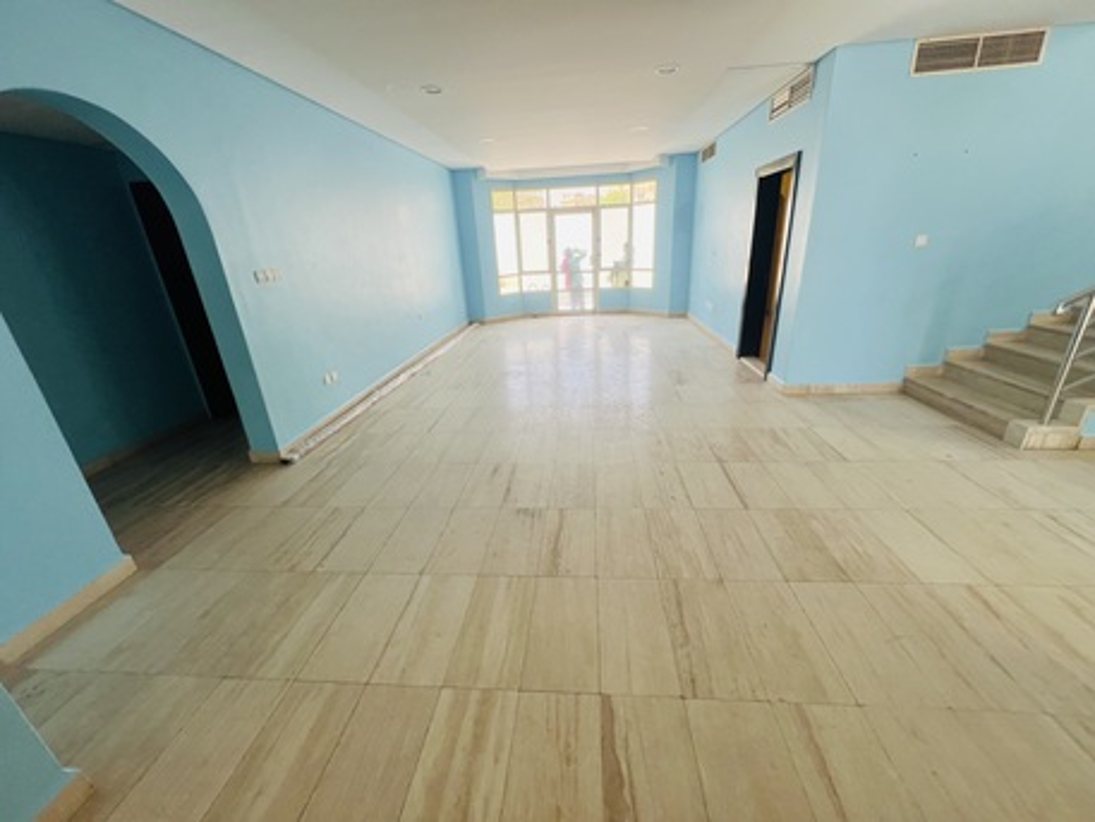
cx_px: 548
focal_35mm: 13
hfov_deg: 106.2
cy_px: 411
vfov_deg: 89.9
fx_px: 411
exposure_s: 1/99
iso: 40
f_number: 1.8
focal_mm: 1.57
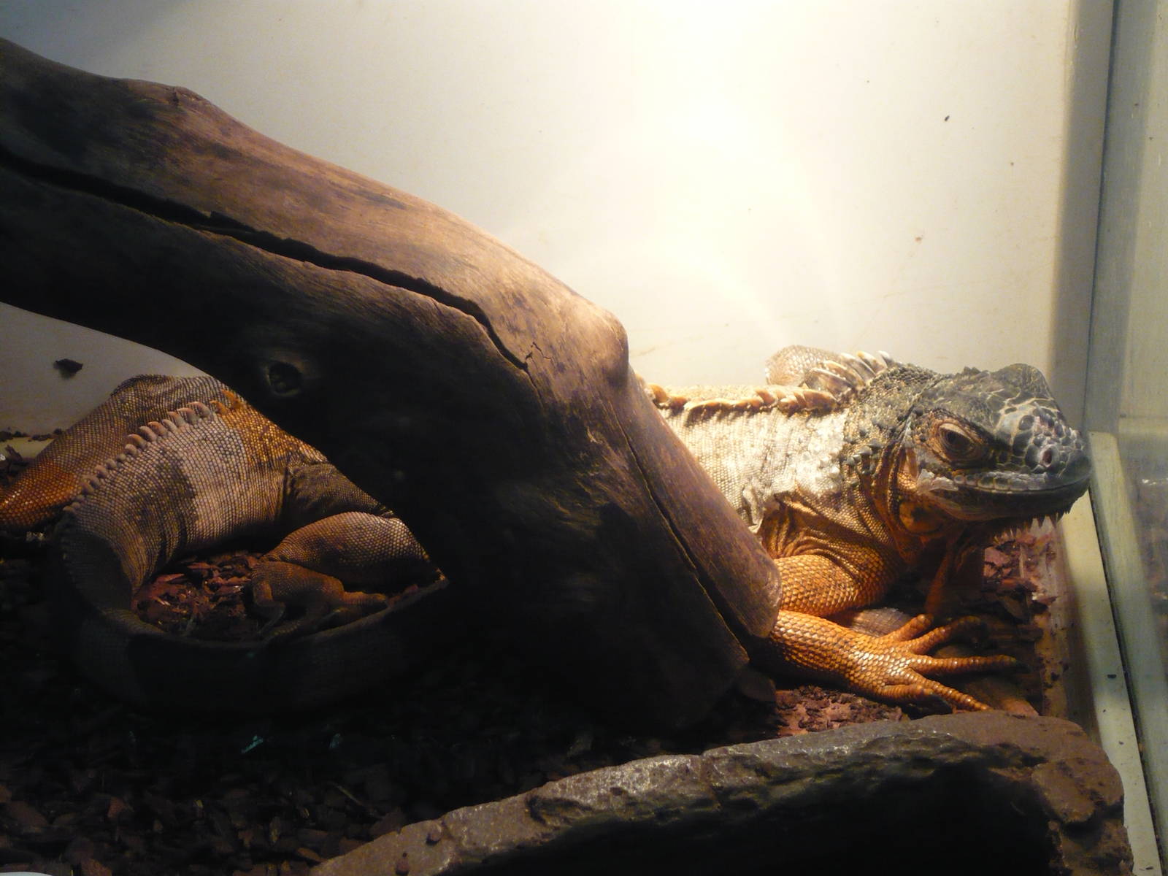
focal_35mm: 100
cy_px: 438
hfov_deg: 19.6
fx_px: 3374
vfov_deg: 14.8
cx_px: 584
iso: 400
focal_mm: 16.5
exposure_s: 1/50
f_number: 5.1
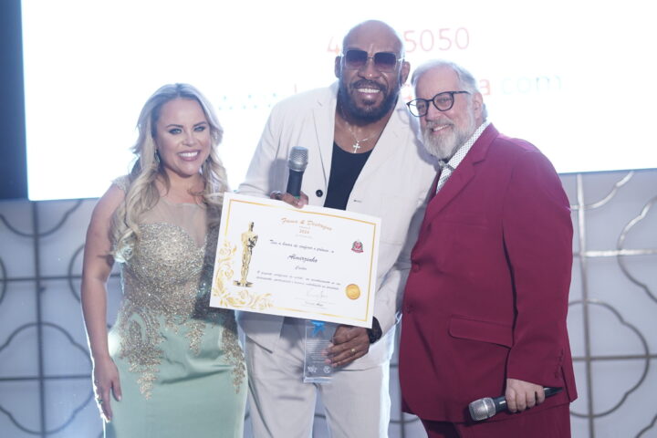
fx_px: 1369
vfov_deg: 18.2
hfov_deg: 27.0
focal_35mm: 75
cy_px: 219
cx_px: 328
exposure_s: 1/160
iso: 1250
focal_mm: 50
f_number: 2.2
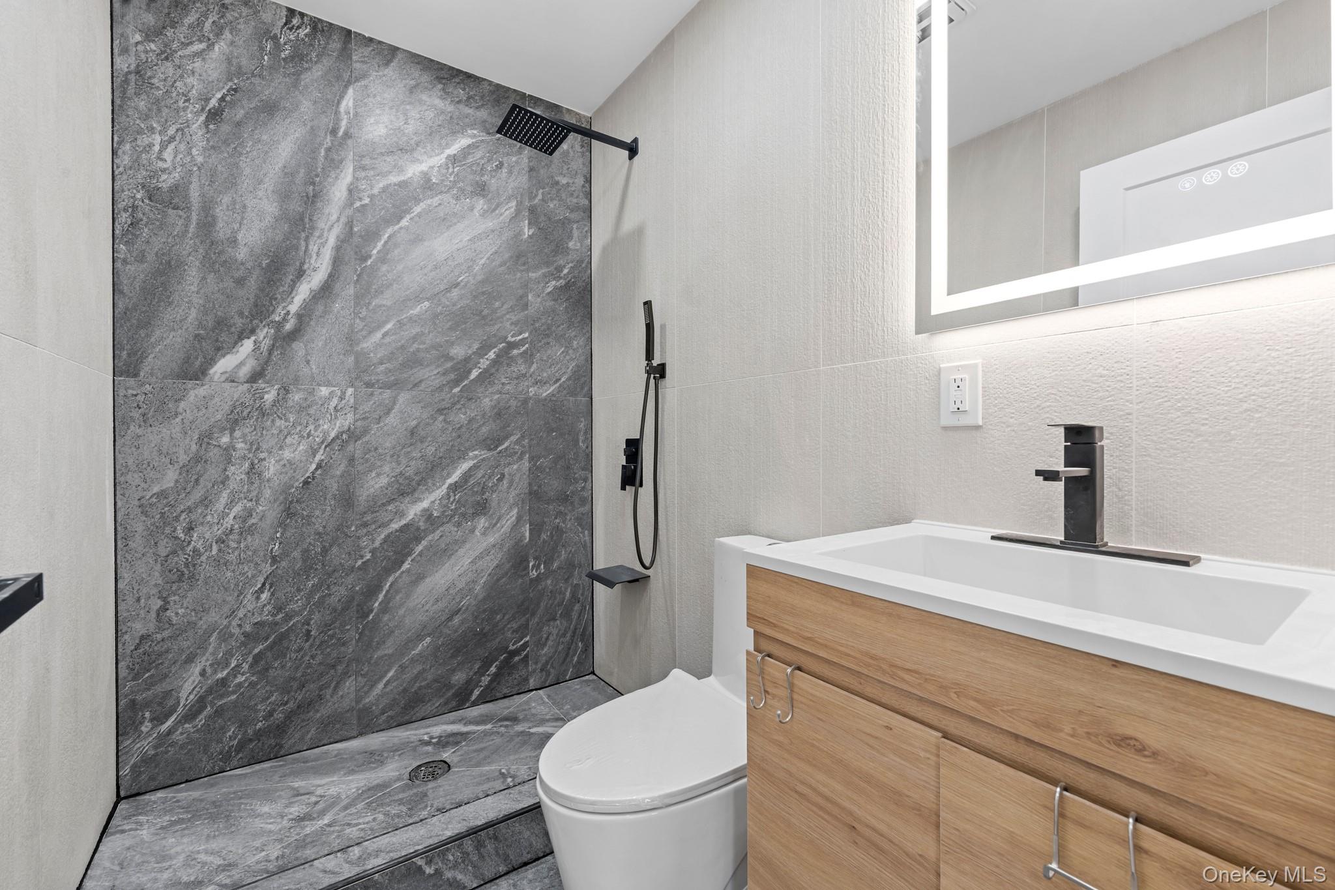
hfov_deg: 104.3
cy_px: 445
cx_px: 668
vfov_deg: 81.2
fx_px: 519
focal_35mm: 14
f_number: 10
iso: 400
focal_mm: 14
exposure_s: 1/4
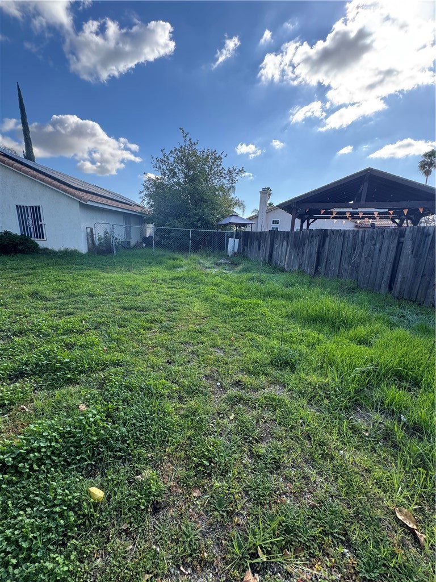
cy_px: 291
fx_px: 235
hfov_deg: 85.7
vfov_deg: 102.1
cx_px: 218
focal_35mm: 14
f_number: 2.2
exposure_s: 1/412
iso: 40
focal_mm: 2.22
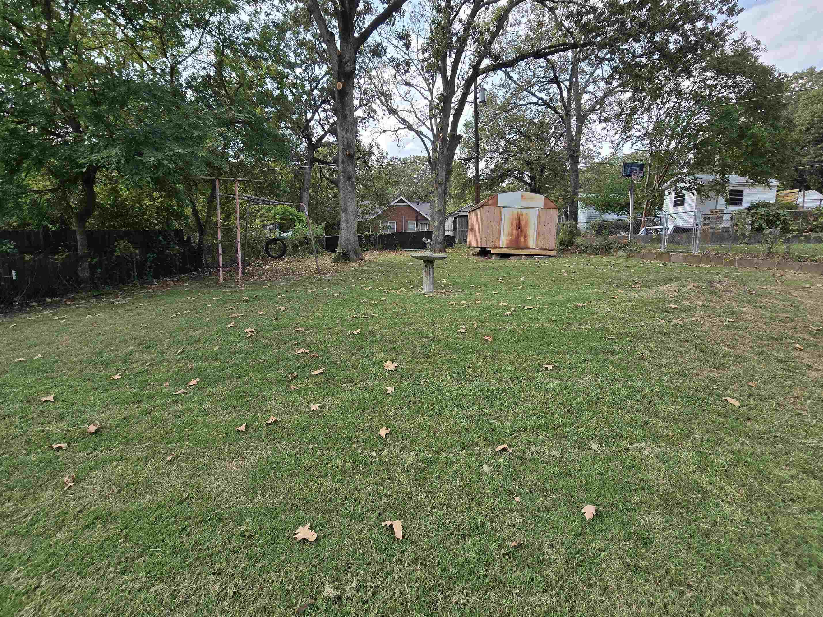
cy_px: 290
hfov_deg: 102.1
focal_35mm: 14
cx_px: 420
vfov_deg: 85.6
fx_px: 333
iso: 50
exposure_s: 1/900
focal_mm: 2.2
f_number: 2.2
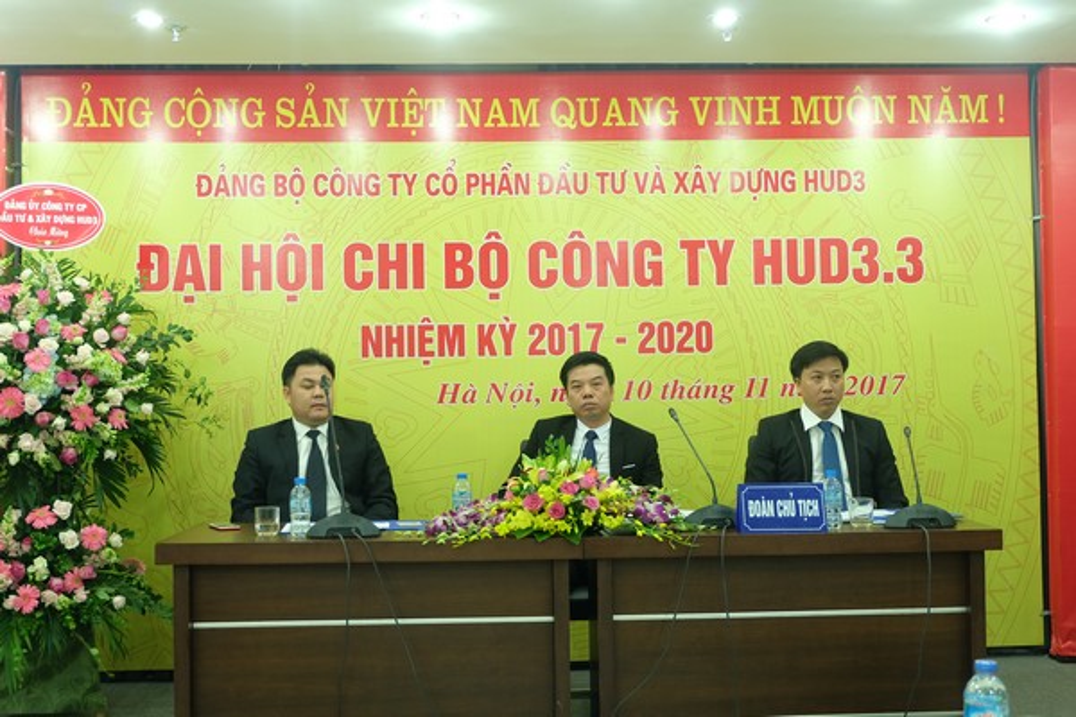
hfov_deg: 44.5
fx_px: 1315
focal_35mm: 44
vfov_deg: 30.5
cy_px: 358
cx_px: 538
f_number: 4.7
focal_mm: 29.5
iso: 800
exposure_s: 1/10
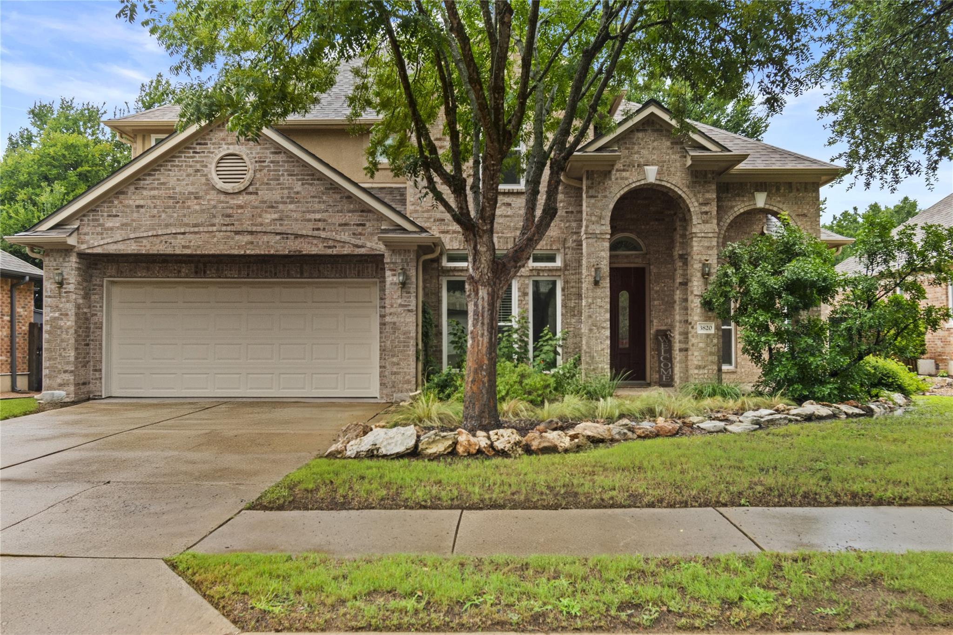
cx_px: 476
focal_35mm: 30
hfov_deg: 61.9
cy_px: 318
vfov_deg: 43.6
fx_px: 794
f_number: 9
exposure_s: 1/25
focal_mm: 20
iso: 200
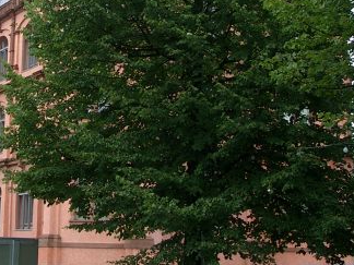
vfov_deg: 17.3
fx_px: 859
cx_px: 81
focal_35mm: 84
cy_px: 17
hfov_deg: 23.0
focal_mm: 7.13
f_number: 4
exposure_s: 1/126
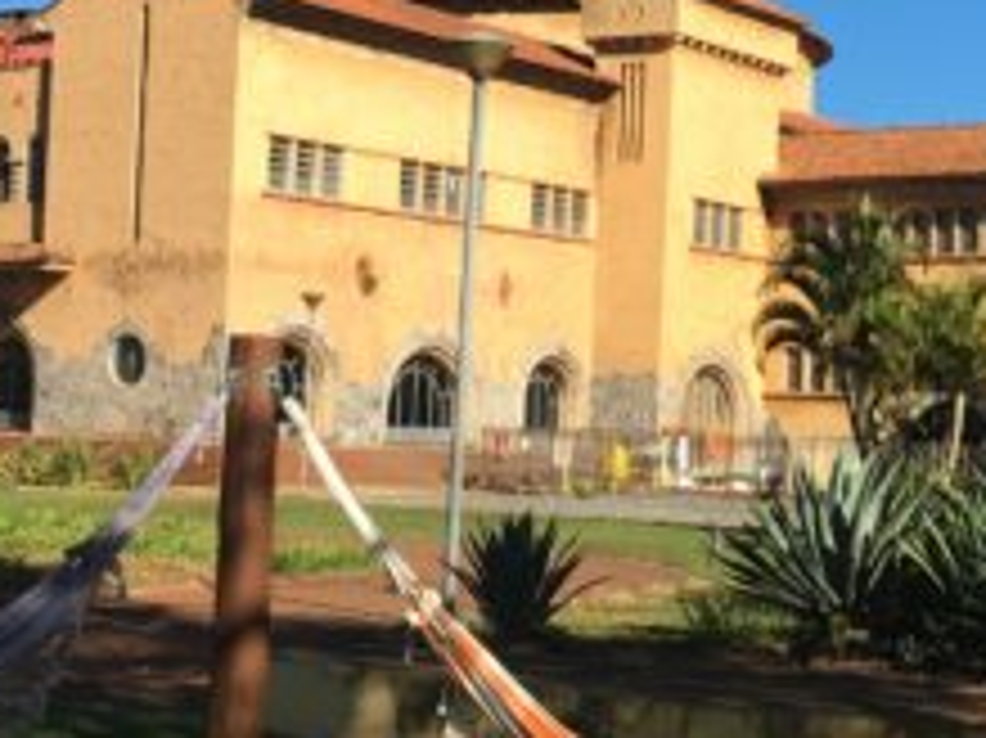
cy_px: 277
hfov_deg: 23.8
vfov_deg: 17.9
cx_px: 644
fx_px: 2334
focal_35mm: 82
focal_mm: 4.15
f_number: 2.2
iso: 25
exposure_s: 1/1202
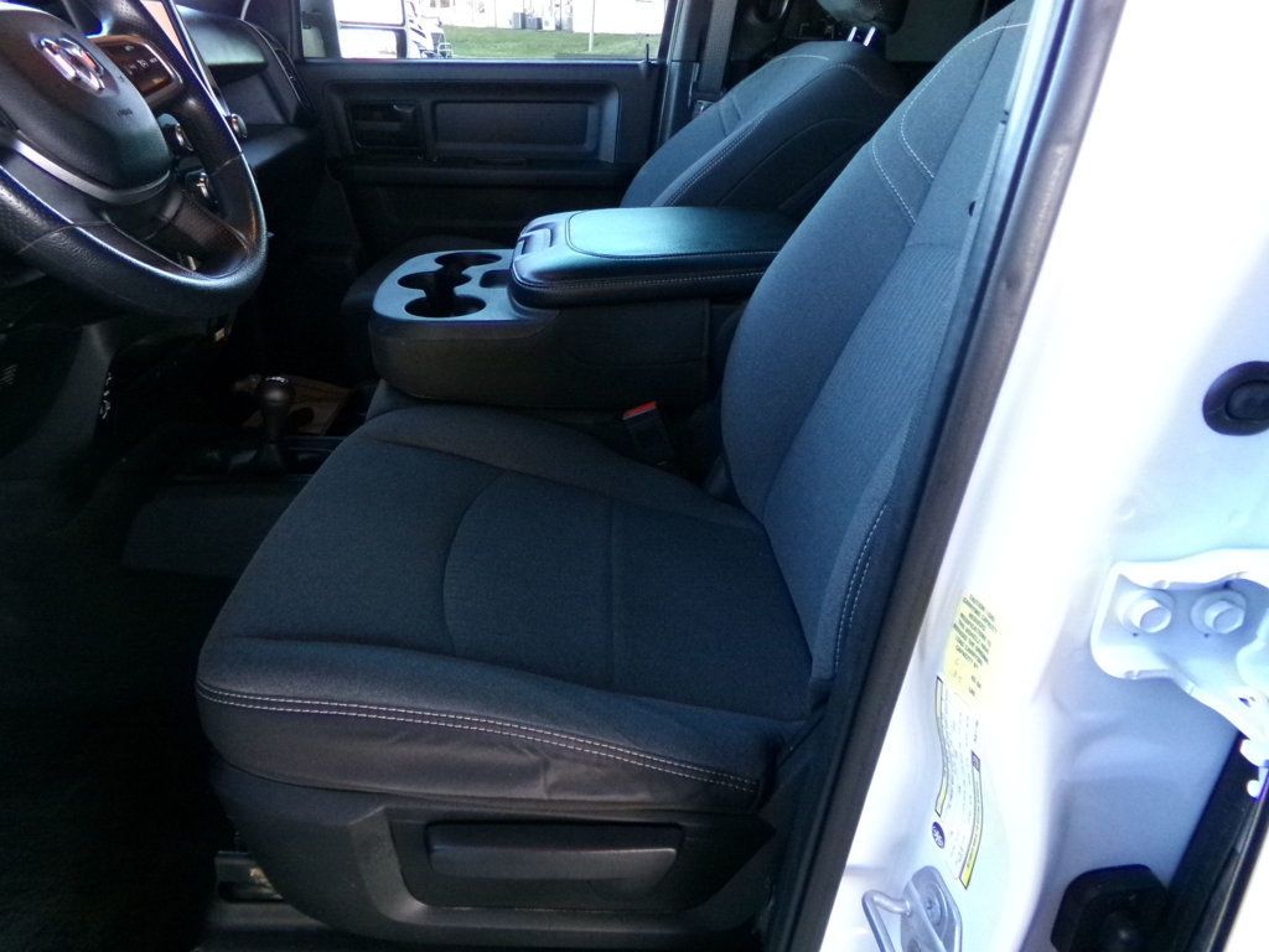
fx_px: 880
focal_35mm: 24
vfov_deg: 56.8
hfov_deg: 71.6
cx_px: 634
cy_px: 476
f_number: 3.7
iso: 800
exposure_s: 1/60
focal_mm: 4.3
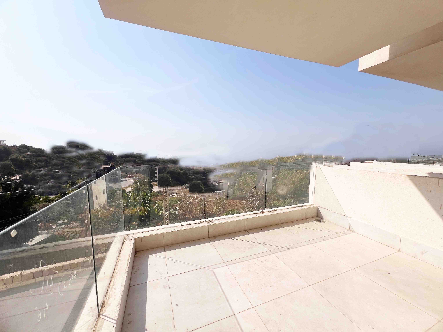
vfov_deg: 89.9
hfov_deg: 106.2
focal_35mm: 13
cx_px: 222
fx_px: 166
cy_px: 166
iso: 32
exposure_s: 1/3000
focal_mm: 1.57
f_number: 1.8
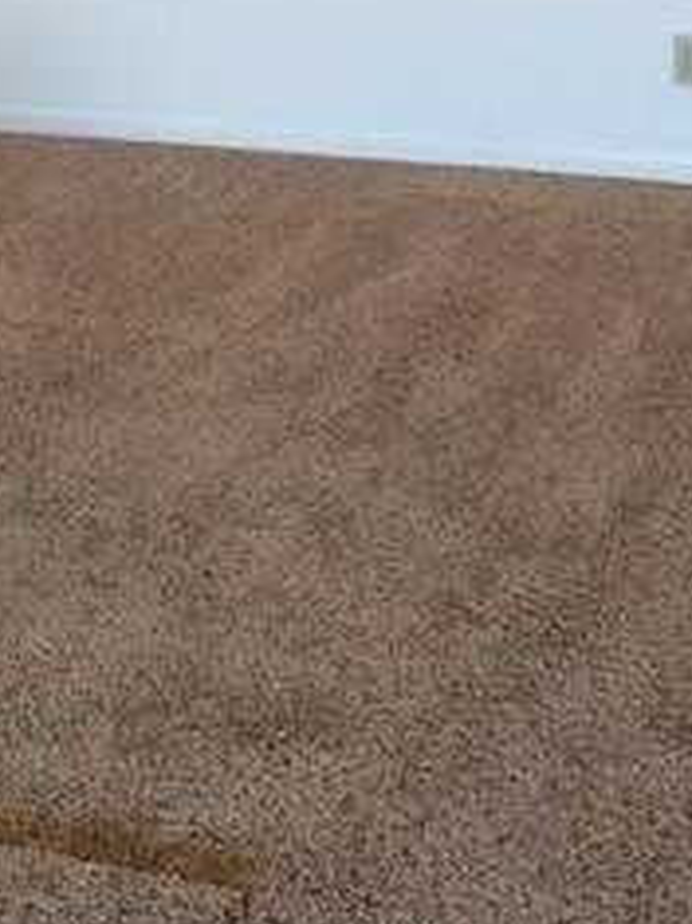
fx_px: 1974
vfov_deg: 25.5
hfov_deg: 19.9
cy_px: 83
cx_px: 413
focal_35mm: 74
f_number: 2.2
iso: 40
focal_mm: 4.15
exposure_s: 1/30
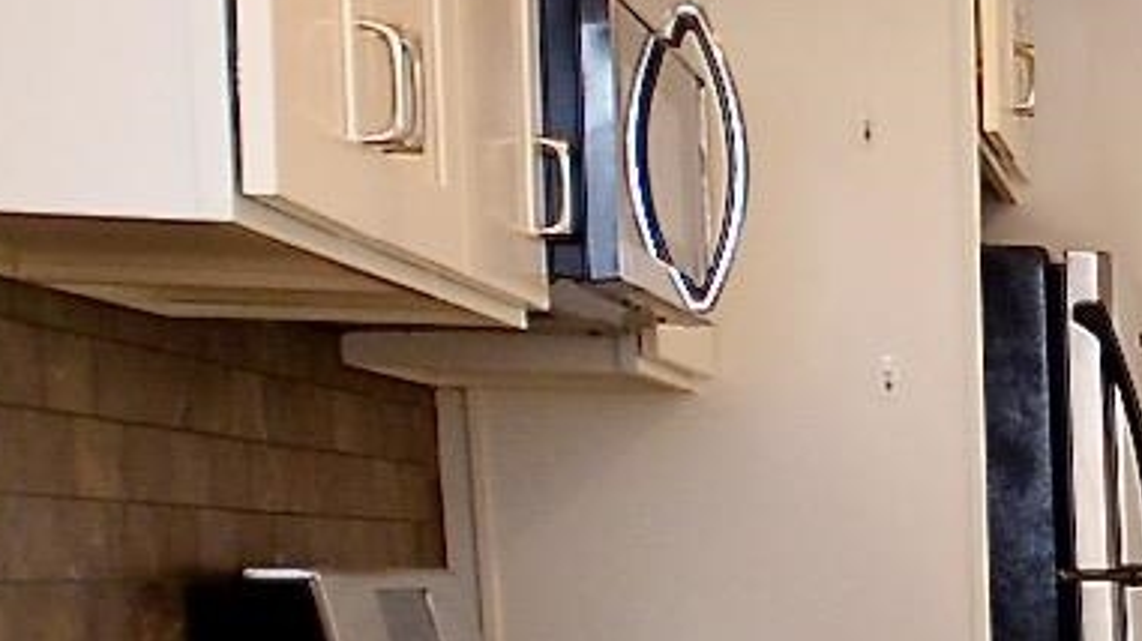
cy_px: 719
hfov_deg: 12.5
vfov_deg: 12.5
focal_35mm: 95
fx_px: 2876
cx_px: 3192
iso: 400
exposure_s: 1/100
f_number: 5
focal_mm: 10
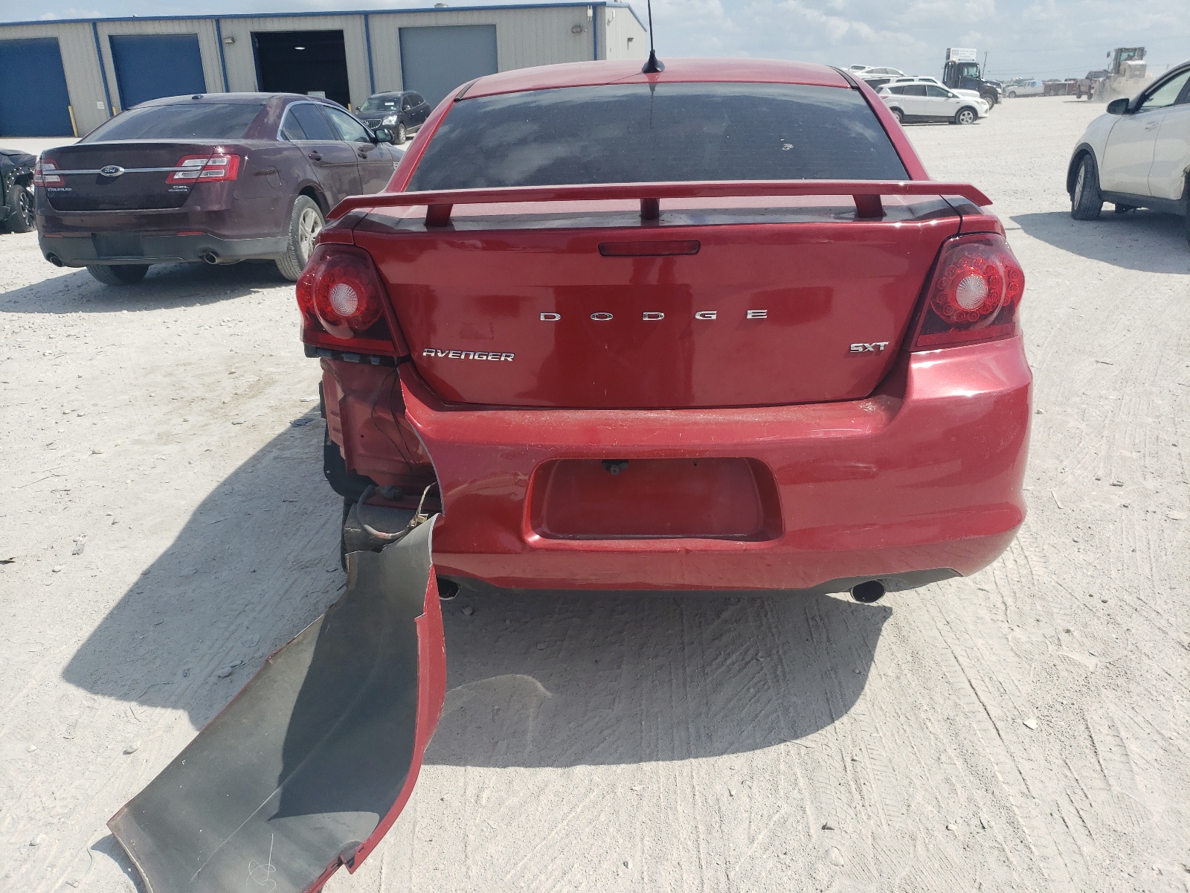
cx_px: 595
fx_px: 894
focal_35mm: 26
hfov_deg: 67.3
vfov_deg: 53.1
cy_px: 446
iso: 50
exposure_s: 1/5000
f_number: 1.5
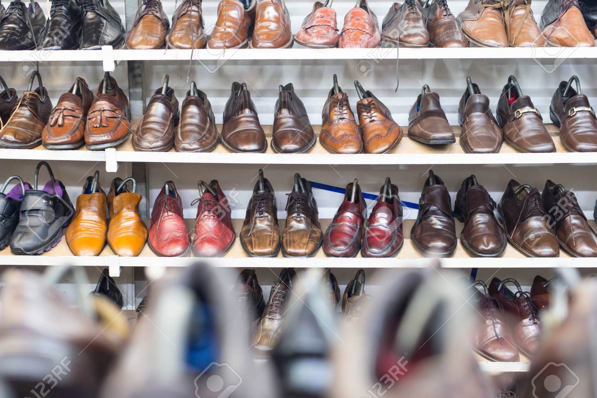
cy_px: 199
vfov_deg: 27.0
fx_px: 829
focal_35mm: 50
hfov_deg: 39.6
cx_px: 298
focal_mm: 50
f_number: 3.5
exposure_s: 1/50
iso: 1600
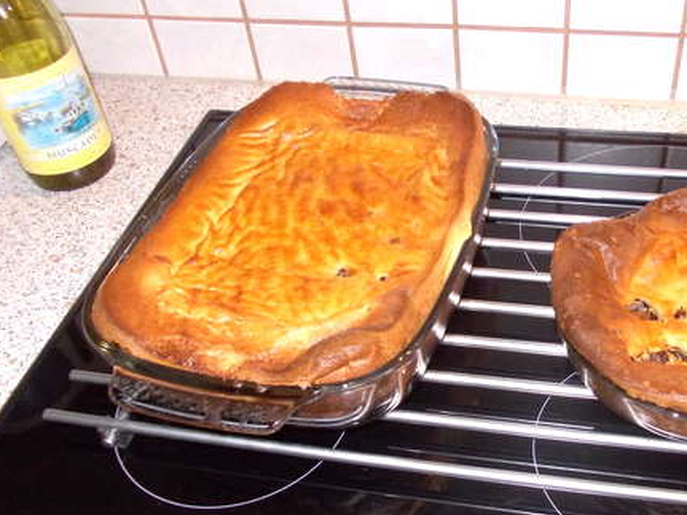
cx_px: 457
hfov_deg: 47.1
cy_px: 330
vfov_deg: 36.5
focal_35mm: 39
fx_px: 774
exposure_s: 1/25
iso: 200
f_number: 2.7
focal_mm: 4
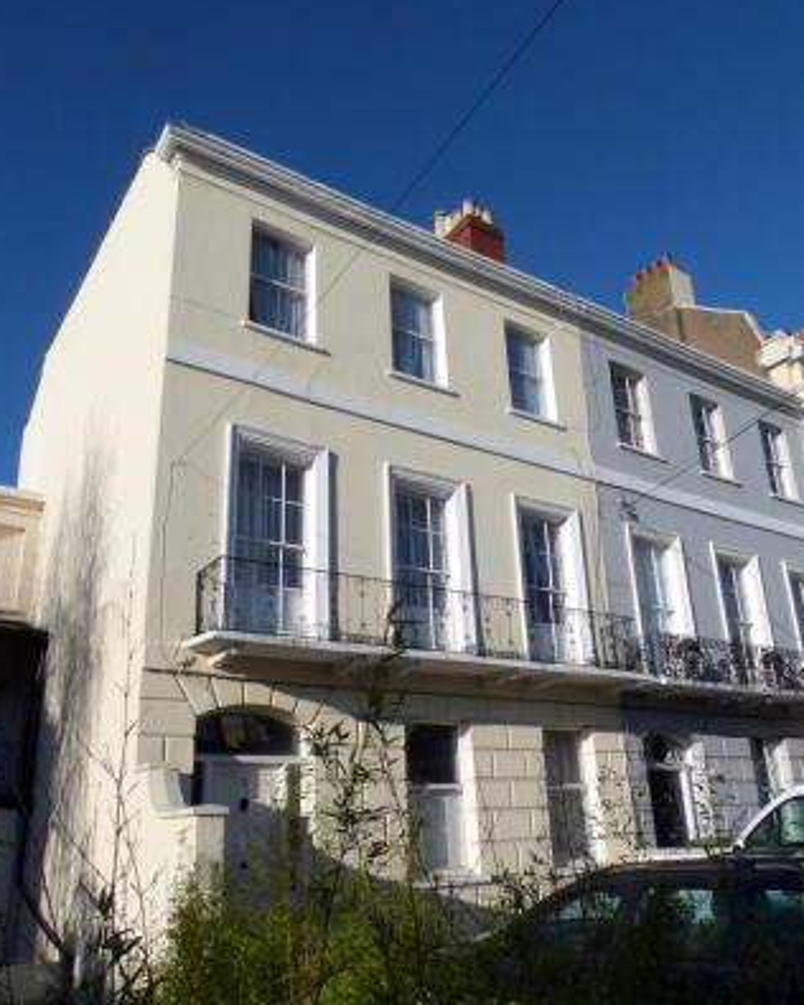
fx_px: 803
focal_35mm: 27
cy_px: 543
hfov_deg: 53.2
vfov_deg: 64.0
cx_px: 402
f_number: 5.6
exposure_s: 1/640
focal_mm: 4.5
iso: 100
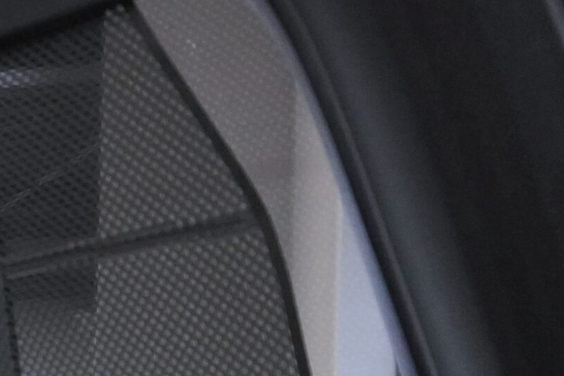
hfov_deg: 23.2
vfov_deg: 16.5
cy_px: 546
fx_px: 1191
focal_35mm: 76
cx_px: -193
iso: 3200
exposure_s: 1/160
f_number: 3.5
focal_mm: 16
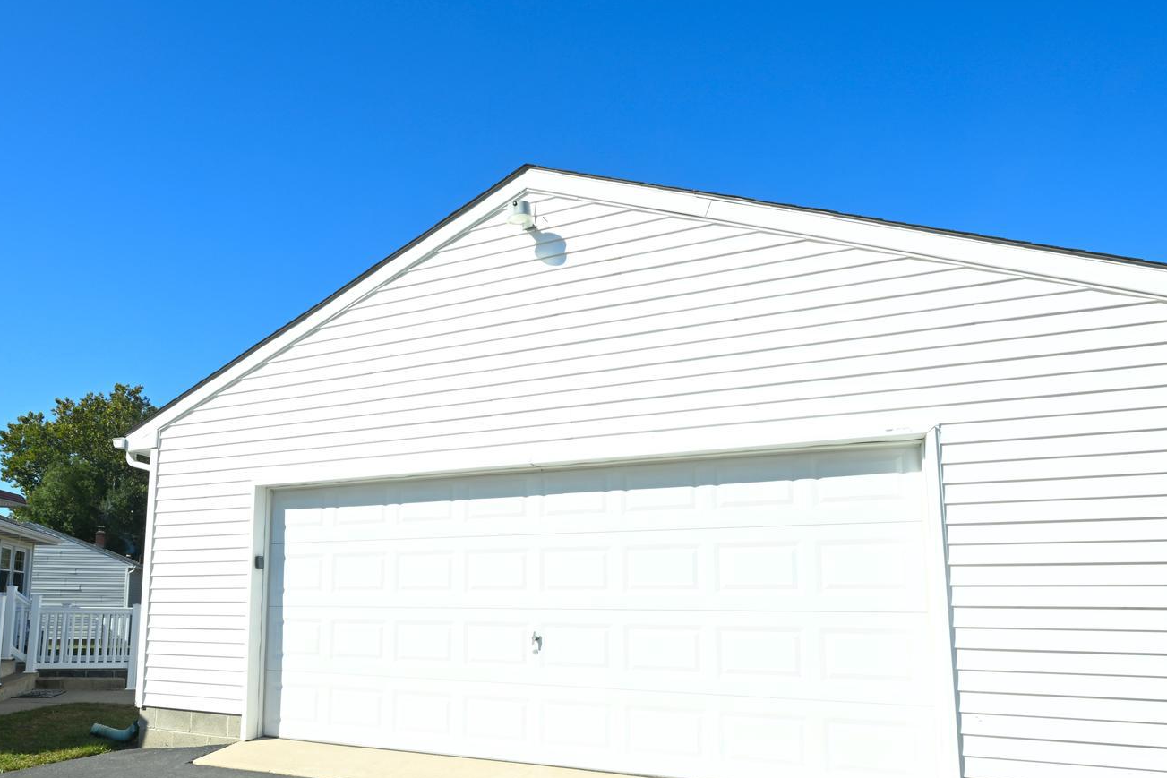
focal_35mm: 22
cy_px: 520
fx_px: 713
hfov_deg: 77.8
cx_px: 476
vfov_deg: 56.0
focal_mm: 14
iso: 64
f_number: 18
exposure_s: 1/20
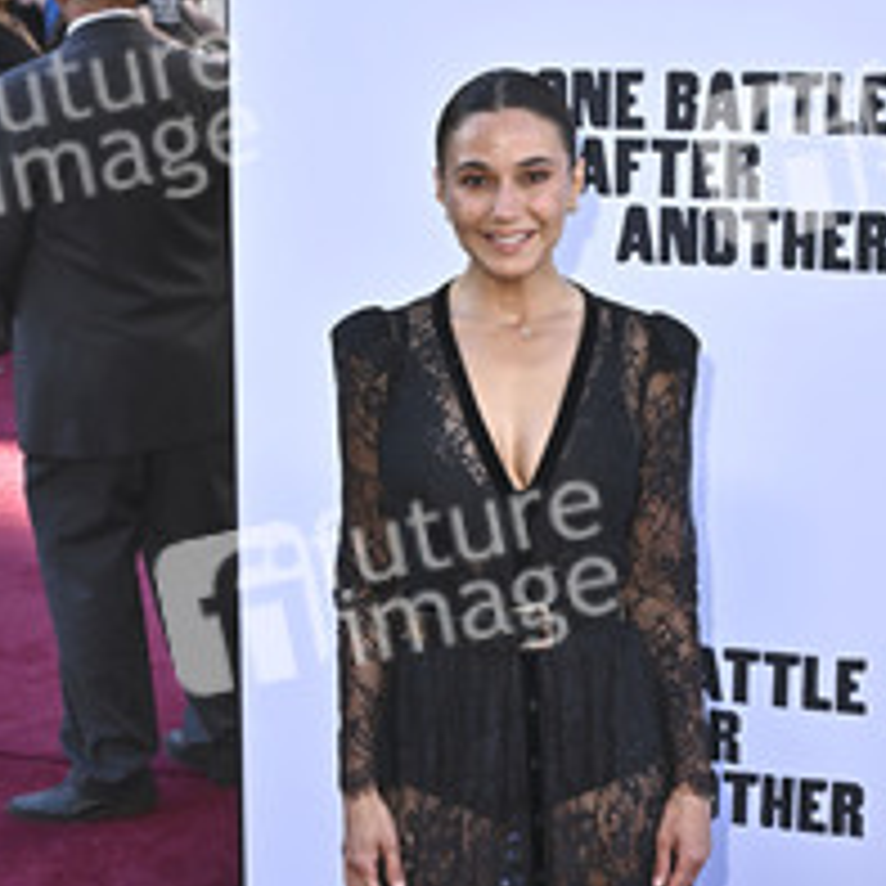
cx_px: 517
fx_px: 2143
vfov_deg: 22.7
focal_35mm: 74
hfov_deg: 23.3
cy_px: 814
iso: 500
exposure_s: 1/320
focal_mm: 43
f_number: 5.6
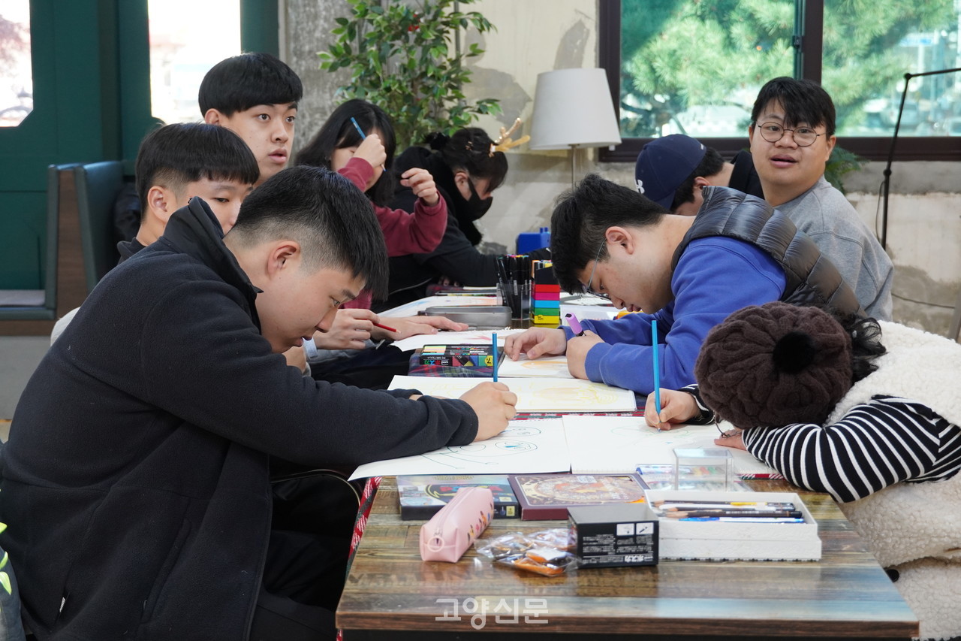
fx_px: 1681
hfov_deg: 31.9
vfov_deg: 21.6
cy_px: 320
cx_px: 480
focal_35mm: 63
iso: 1000
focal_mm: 42
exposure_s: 1/200
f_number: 5
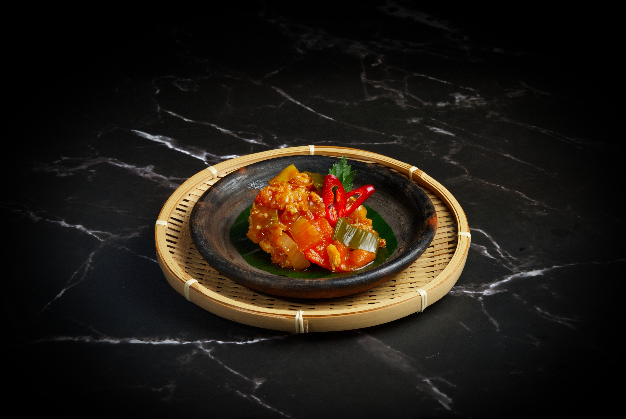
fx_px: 1480
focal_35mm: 85
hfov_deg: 23.9
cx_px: 313
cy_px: 210
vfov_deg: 16.1
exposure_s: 1/250
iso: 160
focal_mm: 85
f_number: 4
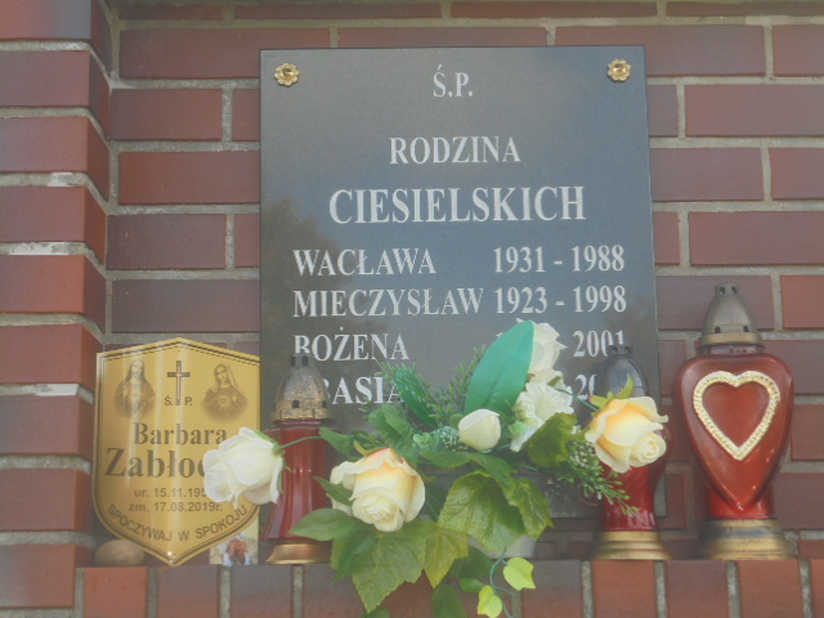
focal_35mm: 64
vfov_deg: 22.9
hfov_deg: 30.3
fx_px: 1523
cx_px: 412
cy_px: 309
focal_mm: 11.5
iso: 100
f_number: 5.6
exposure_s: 1/80
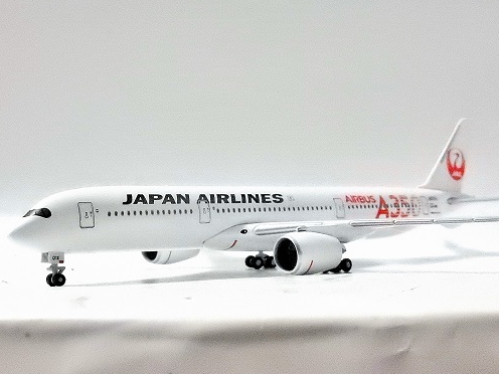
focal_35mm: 72
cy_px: 126
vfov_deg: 20.4
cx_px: 275
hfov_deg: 27.0
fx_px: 1038
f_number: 4.5
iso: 3200
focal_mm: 9
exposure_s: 1/80
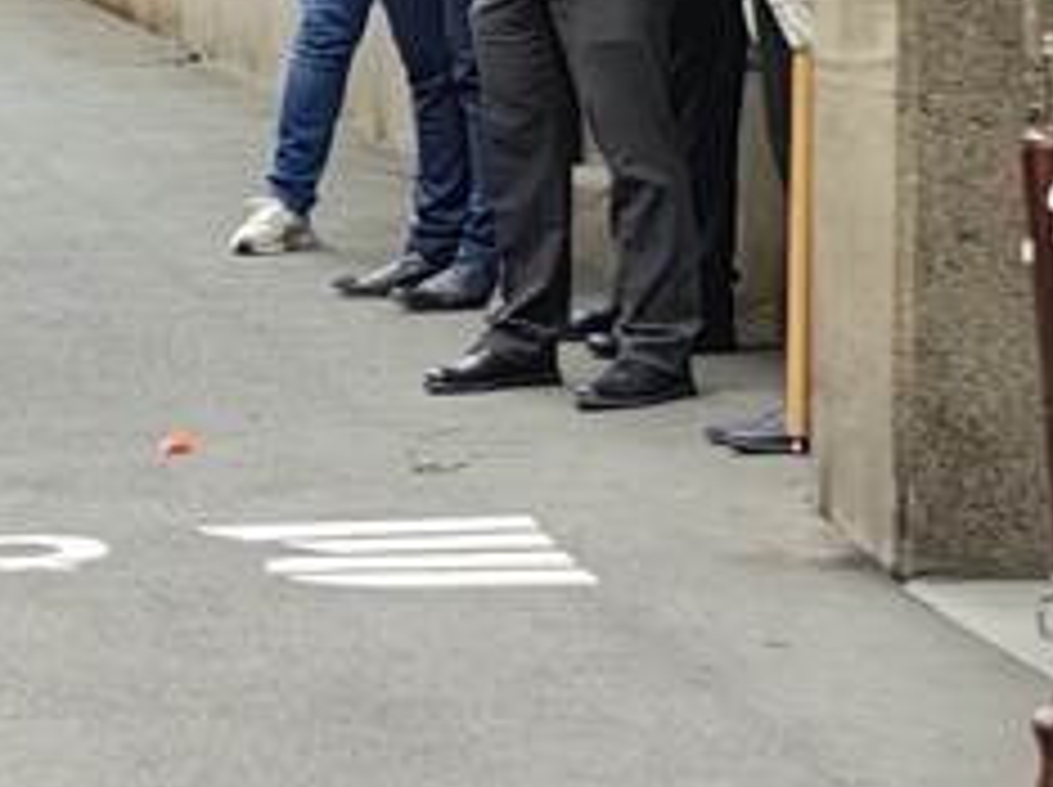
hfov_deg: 8.1
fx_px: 7354
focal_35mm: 242
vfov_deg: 6.1
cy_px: -241
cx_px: -292
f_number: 2
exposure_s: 1/399
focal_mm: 5.75
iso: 80
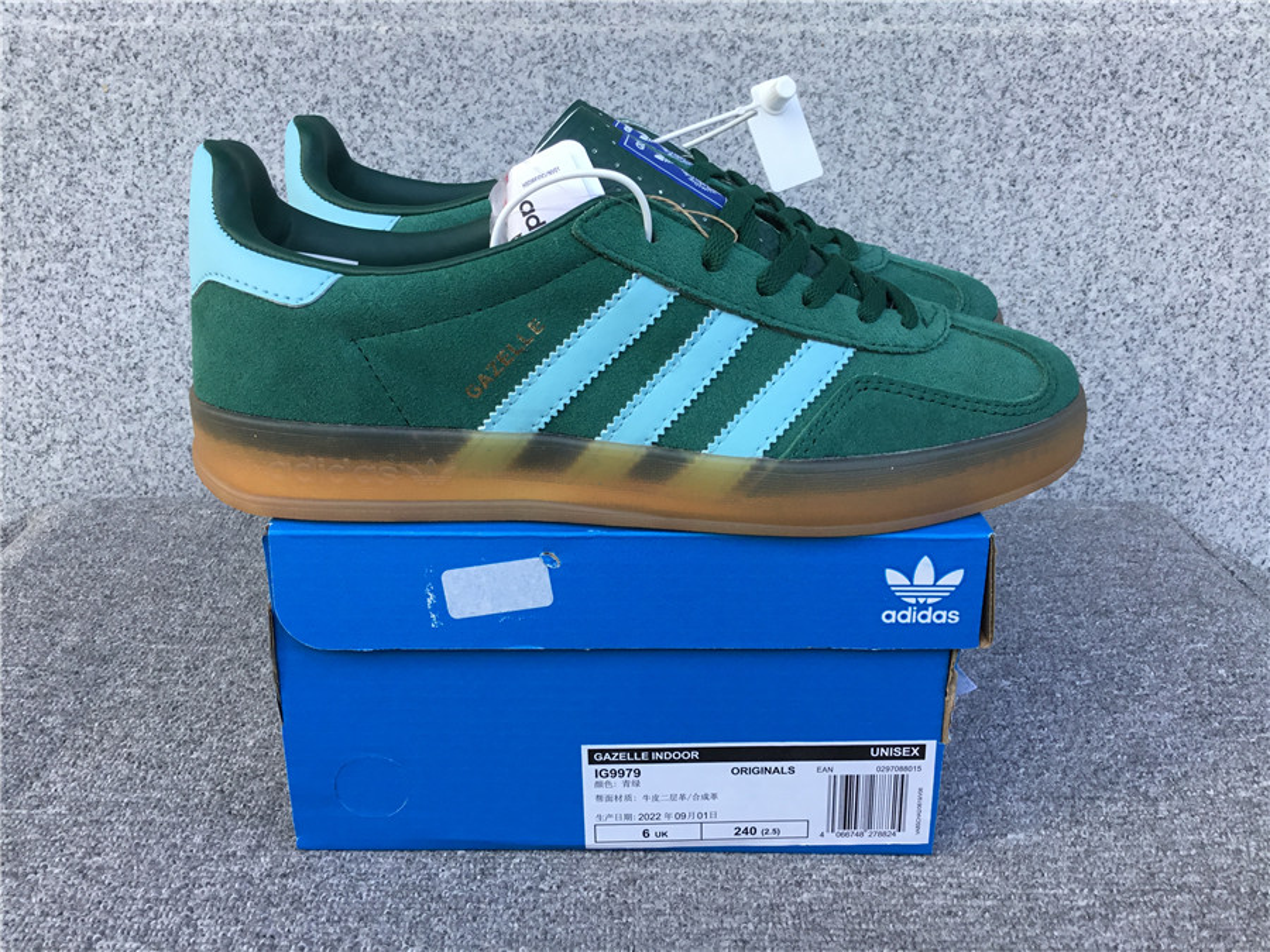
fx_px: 1137
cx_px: 635
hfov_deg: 58.4
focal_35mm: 31
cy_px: 476
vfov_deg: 45.4
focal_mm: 3.3
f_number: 2.4
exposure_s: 1/100
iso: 40
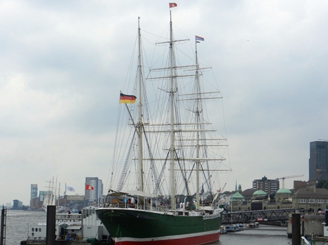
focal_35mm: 71
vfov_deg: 20.7
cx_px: 139
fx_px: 672
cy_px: 140
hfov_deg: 27.4
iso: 160
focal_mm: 9.4
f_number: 4.4
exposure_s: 1/800
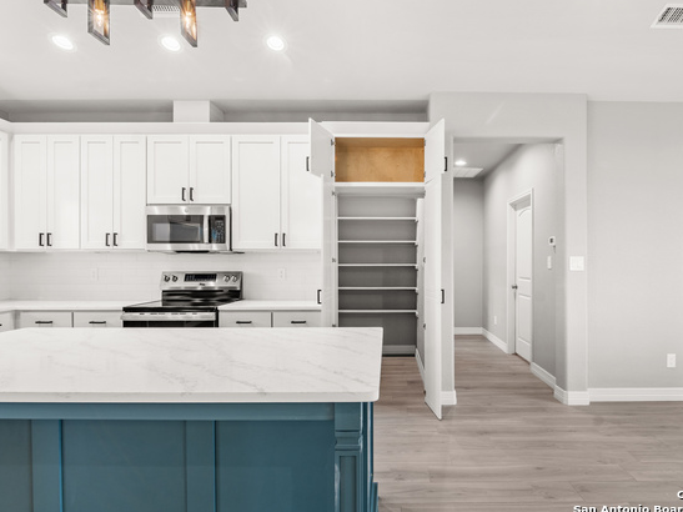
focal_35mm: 19
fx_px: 366
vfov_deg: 69.9
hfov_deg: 85.7
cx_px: 377
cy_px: 250
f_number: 7.1
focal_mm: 11
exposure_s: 1/2.5
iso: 200
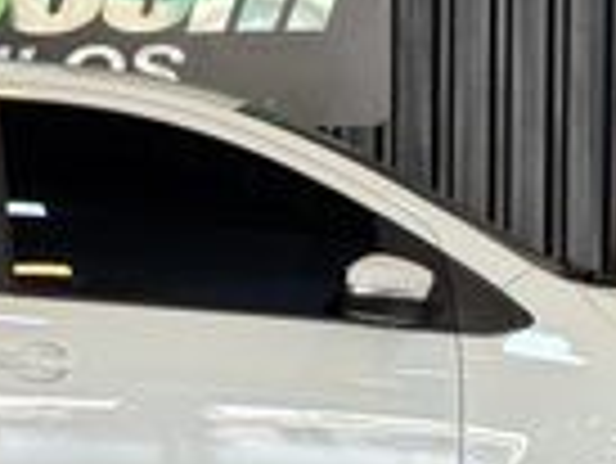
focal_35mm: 165
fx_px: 2939
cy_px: 419
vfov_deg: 9.0
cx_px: 193
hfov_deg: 11.9
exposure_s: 1/60
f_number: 1.78
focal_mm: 6.76
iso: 64
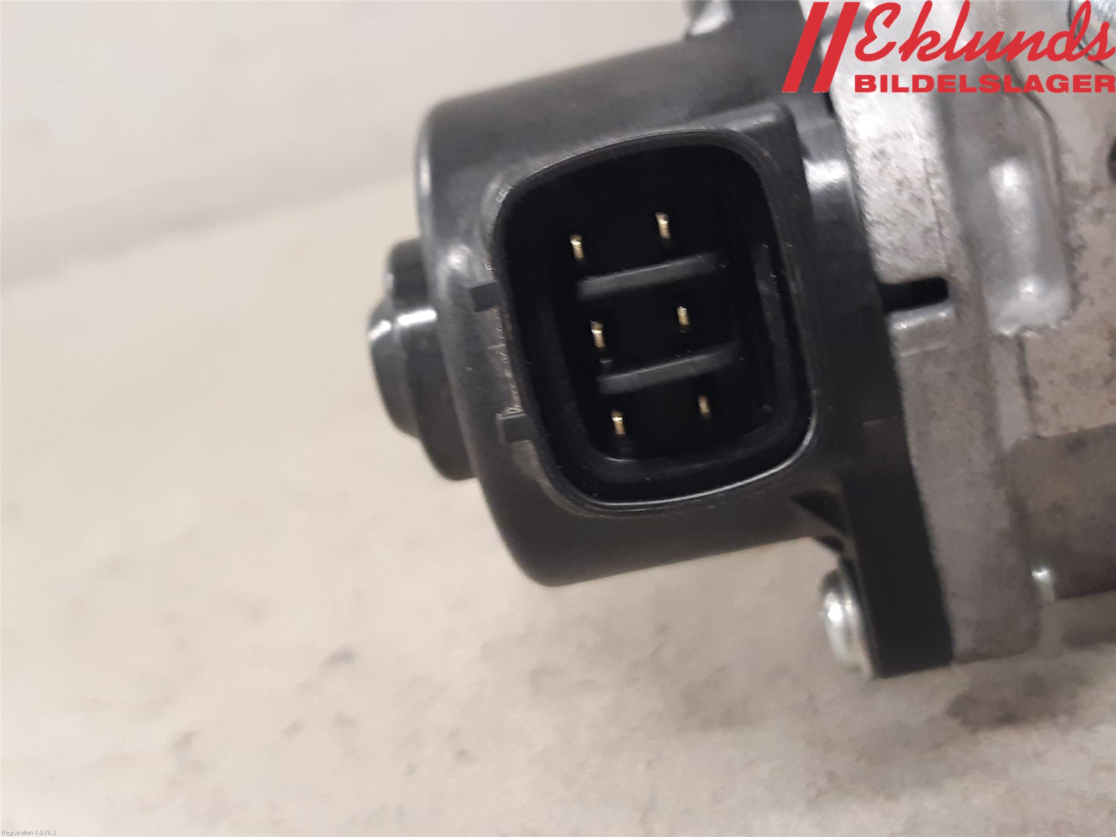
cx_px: 558
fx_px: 838
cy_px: 418
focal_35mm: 26
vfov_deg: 53.1
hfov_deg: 67.3
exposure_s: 1/33
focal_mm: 3.93
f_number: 1.7
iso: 250
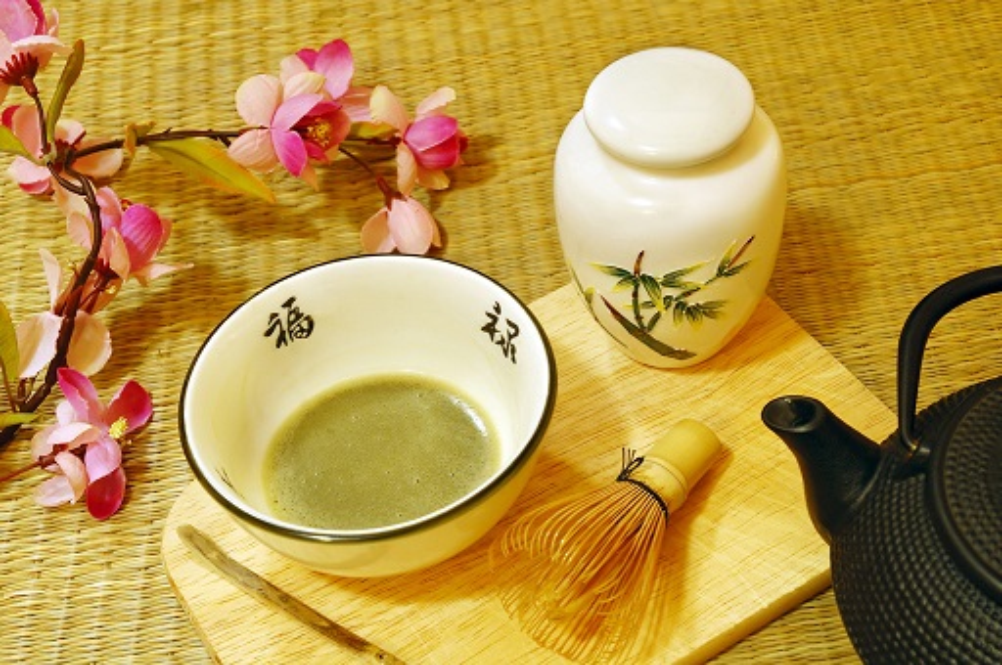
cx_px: 501
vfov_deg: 22.6
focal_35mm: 60
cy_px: 332
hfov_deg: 33.4
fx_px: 1668
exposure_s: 8
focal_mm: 40
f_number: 11
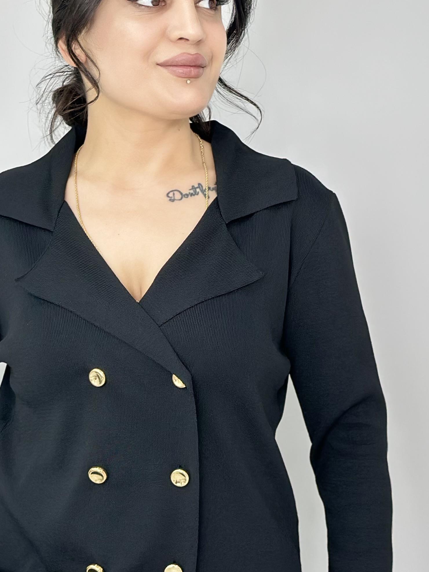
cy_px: 292
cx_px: 183
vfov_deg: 20.0
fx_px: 1620
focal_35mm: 98
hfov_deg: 15.1
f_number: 1.78
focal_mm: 6.86
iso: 100
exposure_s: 1/100
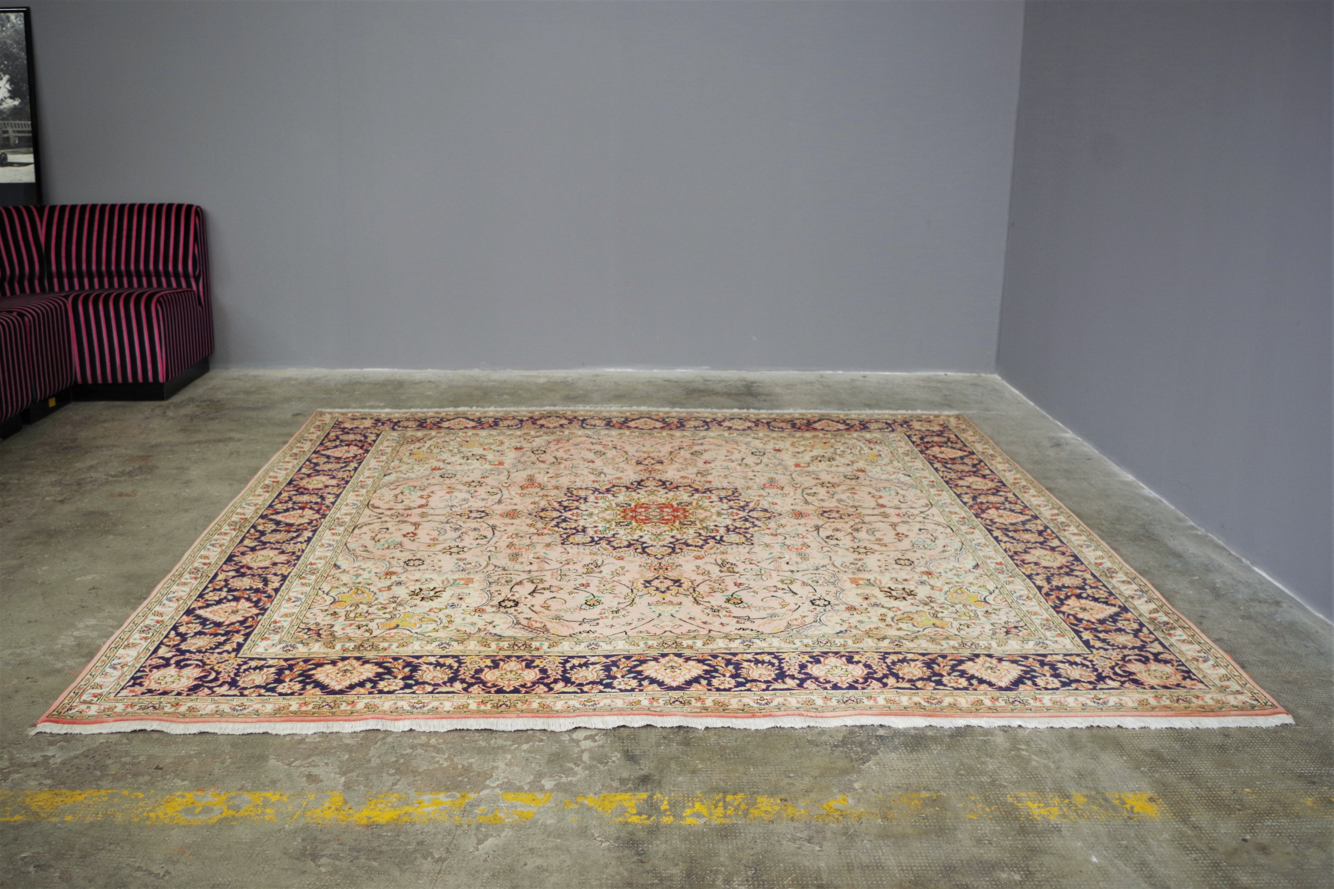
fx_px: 1149
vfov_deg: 42.3
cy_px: 444
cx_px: 667
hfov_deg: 60.3
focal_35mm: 31
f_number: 4
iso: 400
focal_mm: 21.25
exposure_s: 1/60
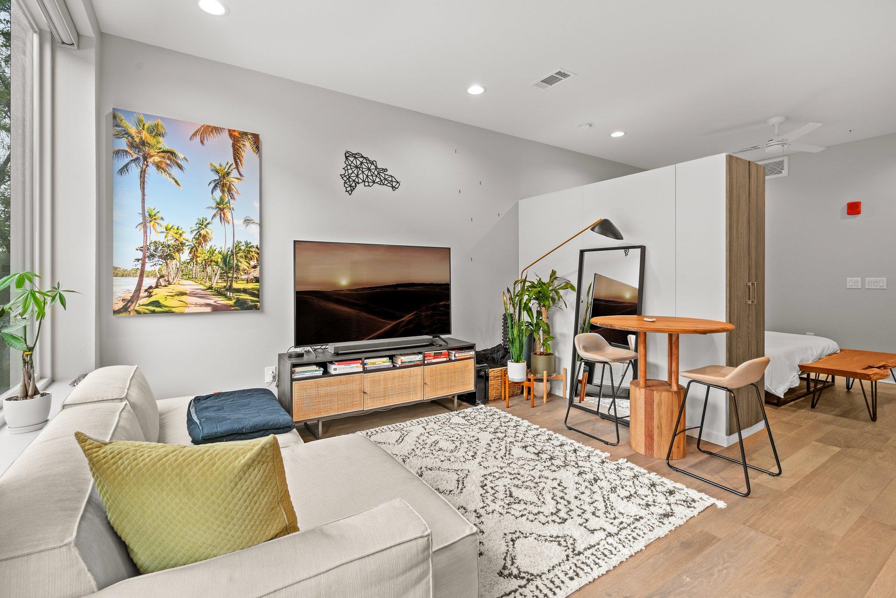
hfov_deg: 96.7
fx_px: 398
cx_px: 448
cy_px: 299
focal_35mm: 16
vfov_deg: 73.8
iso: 800
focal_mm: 16
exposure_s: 1/10
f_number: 8
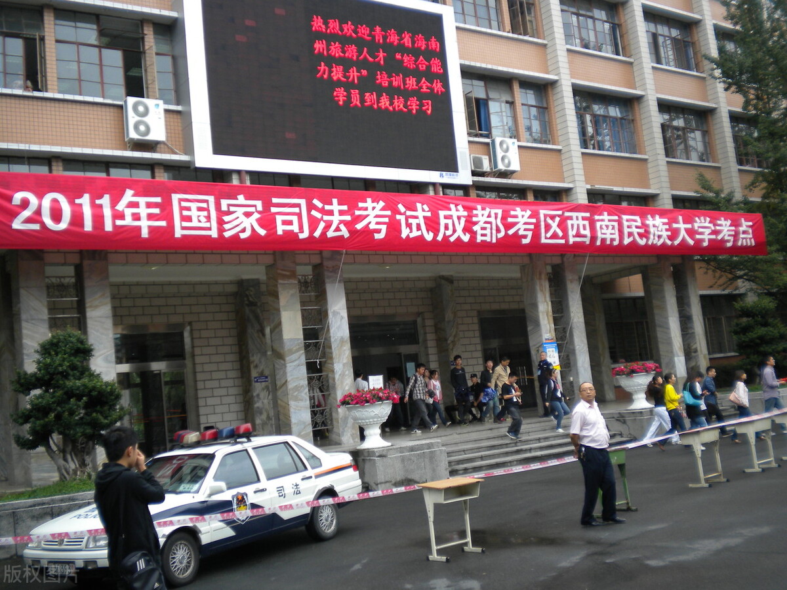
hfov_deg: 45.8
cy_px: 295
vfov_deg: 35.1
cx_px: 394
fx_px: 932
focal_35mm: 41
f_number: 3.5
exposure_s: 1/140
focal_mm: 7.4
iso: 80
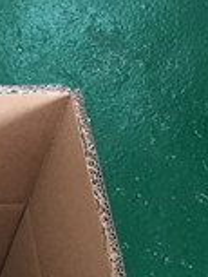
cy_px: 308
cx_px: -232
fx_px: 1008
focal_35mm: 126
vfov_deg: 15.2
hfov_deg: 10.6
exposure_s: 1/10
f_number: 2.2
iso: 80
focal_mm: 4.15
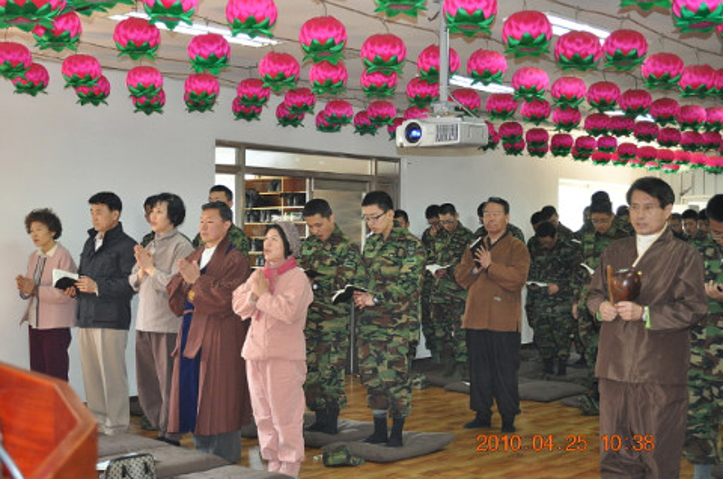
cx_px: 362
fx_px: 1052
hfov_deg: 37.9
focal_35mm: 52
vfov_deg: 25.6
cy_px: 240
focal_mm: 35
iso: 800
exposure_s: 1/60
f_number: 5
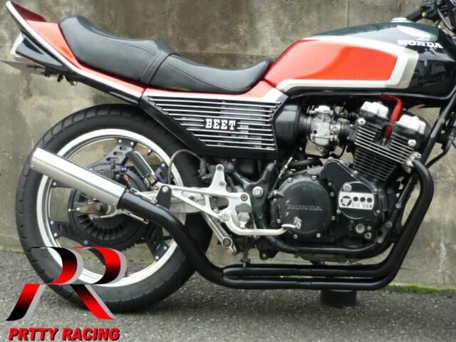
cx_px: 228
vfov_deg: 21.0
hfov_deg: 27.8
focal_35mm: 70
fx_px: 922
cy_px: 171
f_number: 3
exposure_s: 1/100
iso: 100
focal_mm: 7.2
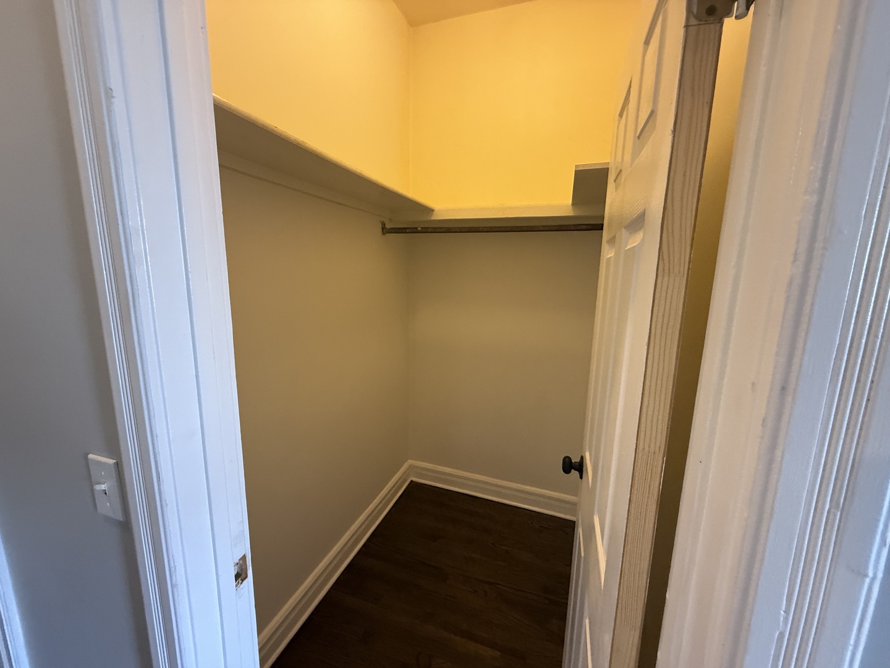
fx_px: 360
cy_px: 334
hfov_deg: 102.1
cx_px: 445
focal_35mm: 14
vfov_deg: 85.7
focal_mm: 2.22
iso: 400
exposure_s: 1/60
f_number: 2.2
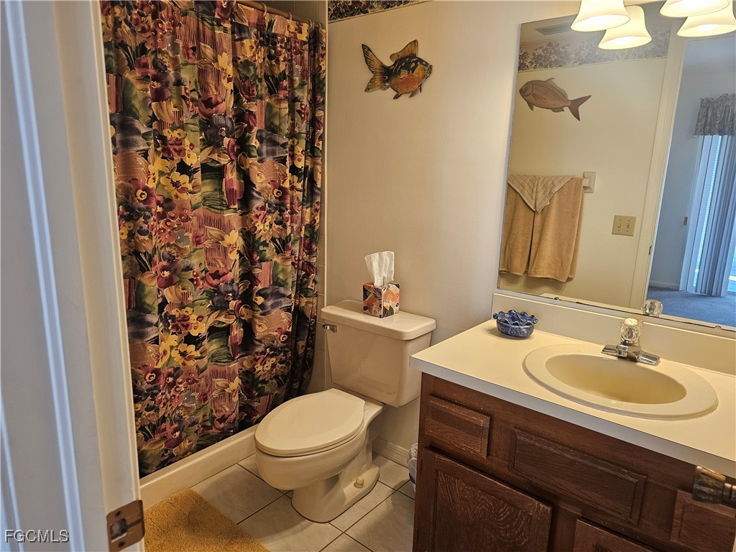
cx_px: 368
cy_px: 276
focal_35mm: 23
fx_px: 489
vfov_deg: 58.9
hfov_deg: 73.9
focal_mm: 6.3
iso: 160
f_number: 1.7
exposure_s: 1/120
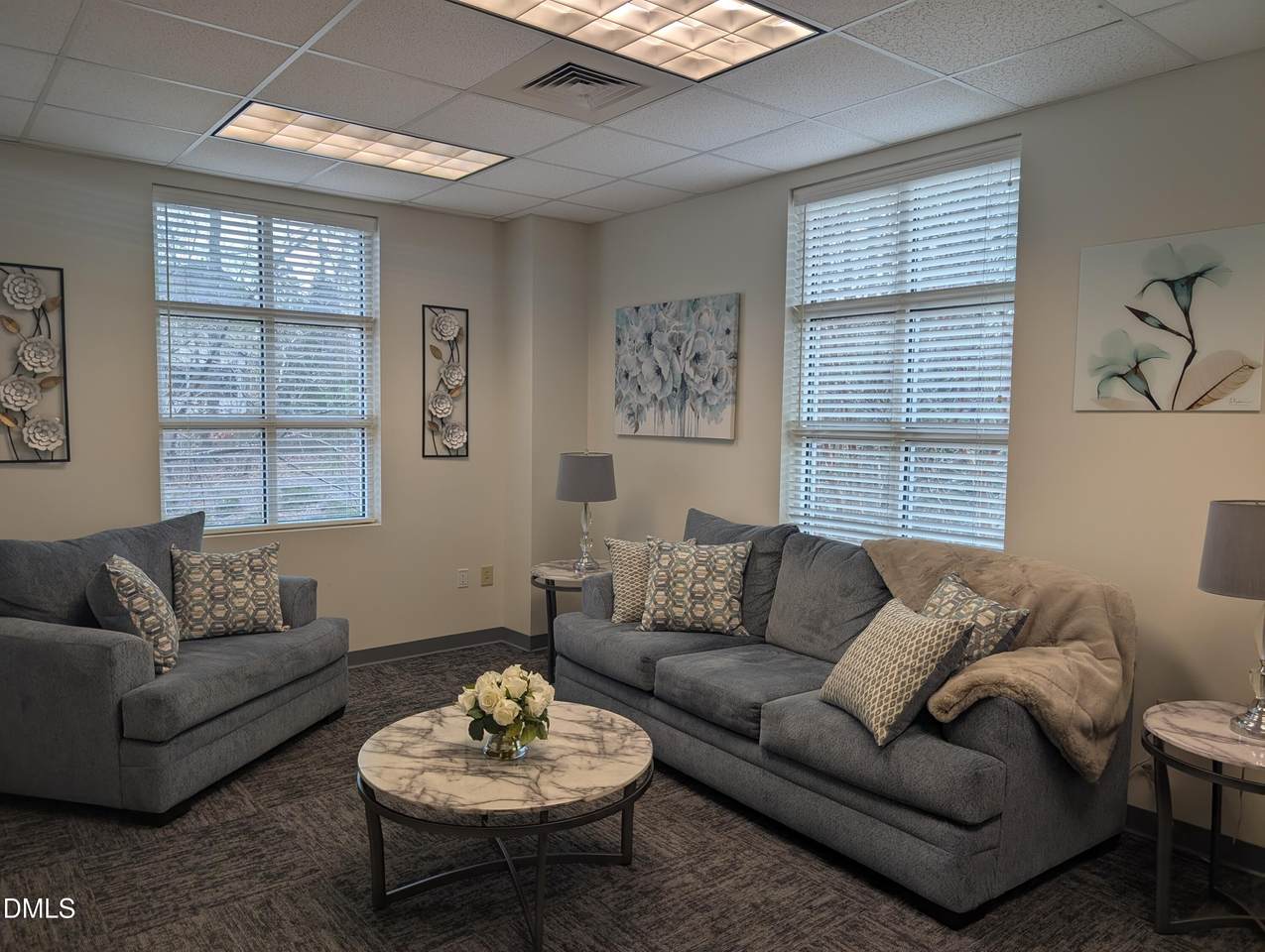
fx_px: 878
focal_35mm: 24
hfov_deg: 71.5
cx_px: 632
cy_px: 476
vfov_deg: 56.9
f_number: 1.68
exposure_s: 1/60
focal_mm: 6.9
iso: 23
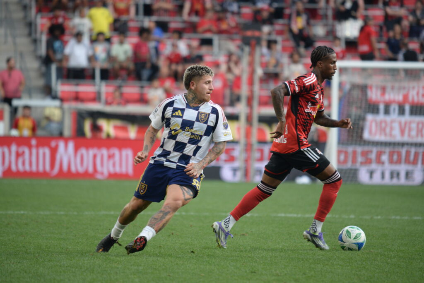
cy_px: 142
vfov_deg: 2.8
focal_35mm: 500
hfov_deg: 4.1
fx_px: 5892
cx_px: 212
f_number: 8
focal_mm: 500
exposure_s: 1/500
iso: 1600
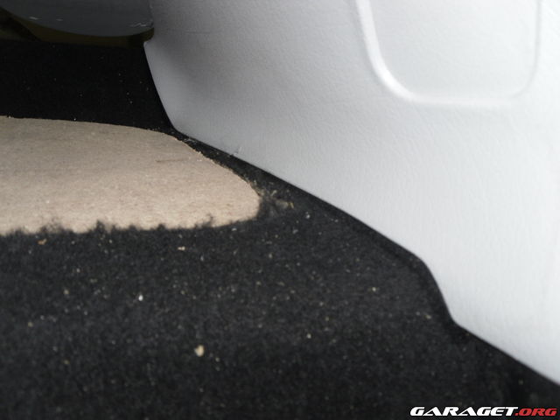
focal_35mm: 35
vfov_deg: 40.7
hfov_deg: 52.6
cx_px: 280
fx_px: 566
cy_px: 210
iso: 80
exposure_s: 1/45
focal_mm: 6.3
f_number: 3.5
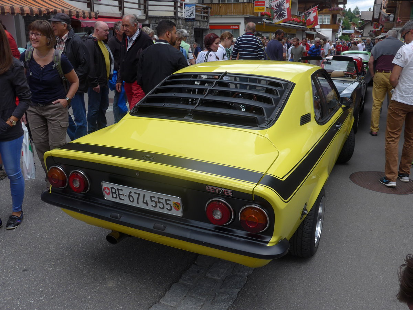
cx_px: 206
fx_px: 370
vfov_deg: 45.4
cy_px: 155
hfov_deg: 58.4
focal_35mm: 31
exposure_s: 1/800
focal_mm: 6.5
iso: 80
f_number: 2.8
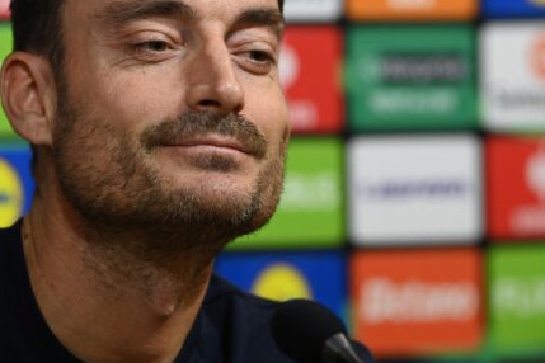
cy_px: 136
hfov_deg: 3.9
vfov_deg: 2.6
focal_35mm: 525
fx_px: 7947
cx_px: 216
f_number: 5.6
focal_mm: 300
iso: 2500
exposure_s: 1/500
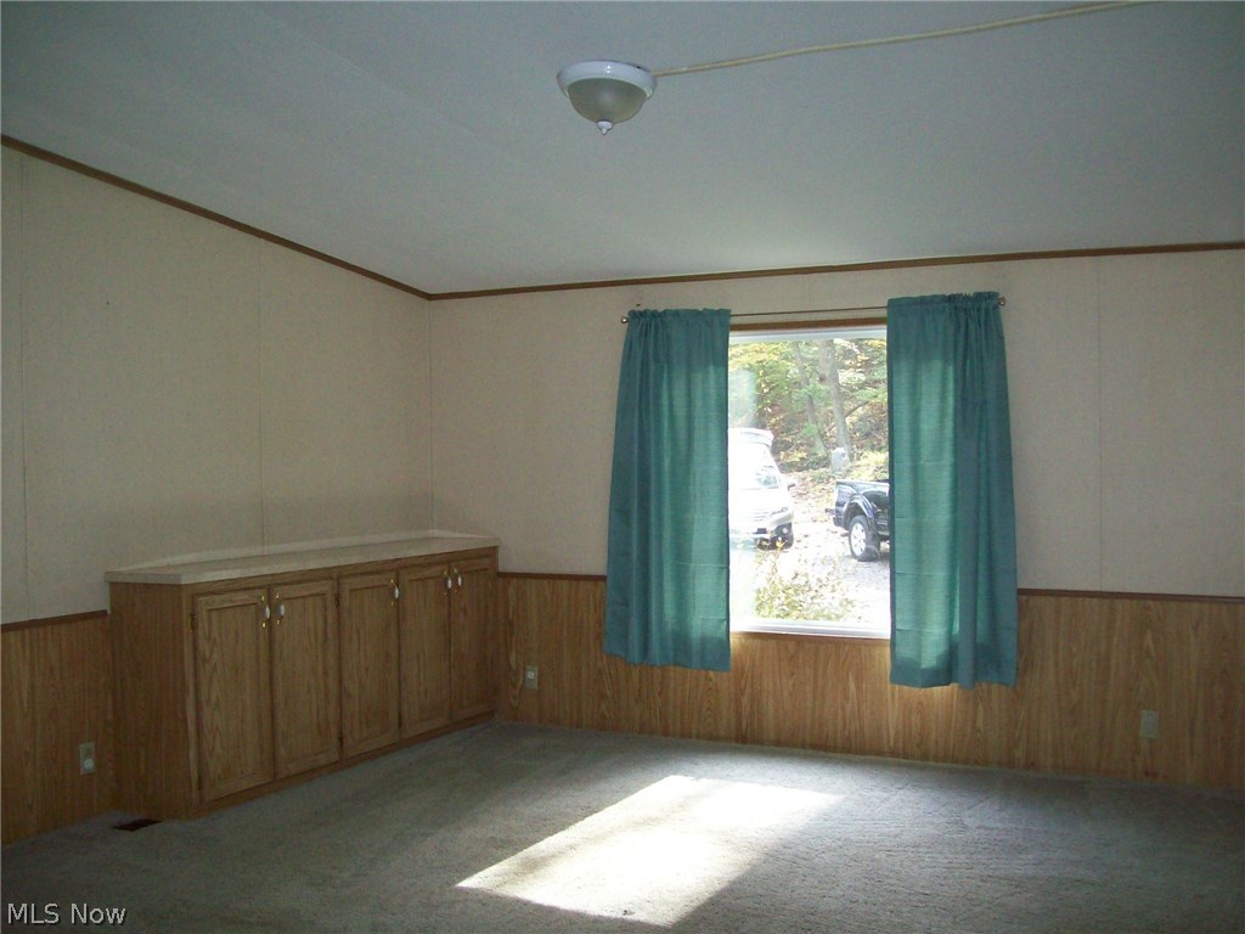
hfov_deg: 51.4
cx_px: 622
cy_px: 467
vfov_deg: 39.7
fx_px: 1295
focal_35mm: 36
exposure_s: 1/64
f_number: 2.7
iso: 200
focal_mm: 6
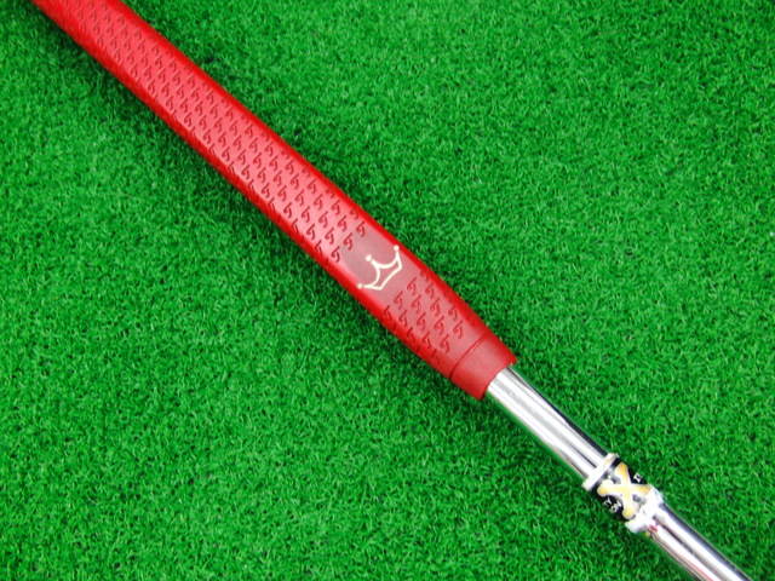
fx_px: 828
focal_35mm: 37
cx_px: 388
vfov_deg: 38.7
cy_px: 290
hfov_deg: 50.1
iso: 400
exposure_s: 1/30
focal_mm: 6.42
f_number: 3.6
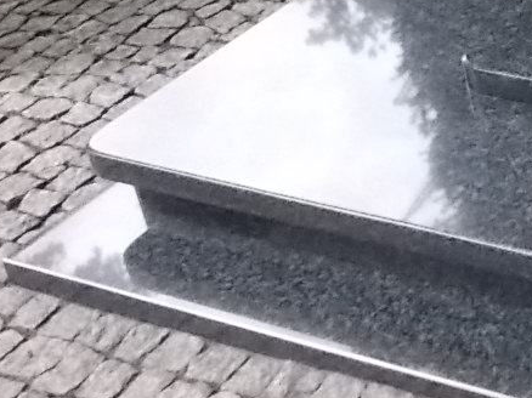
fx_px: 1459
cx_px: 858
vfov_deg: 15.0
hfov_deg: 17.9
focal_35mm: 95
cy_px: -85
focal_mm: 4.6
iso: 400
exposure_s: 1/100
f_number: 8
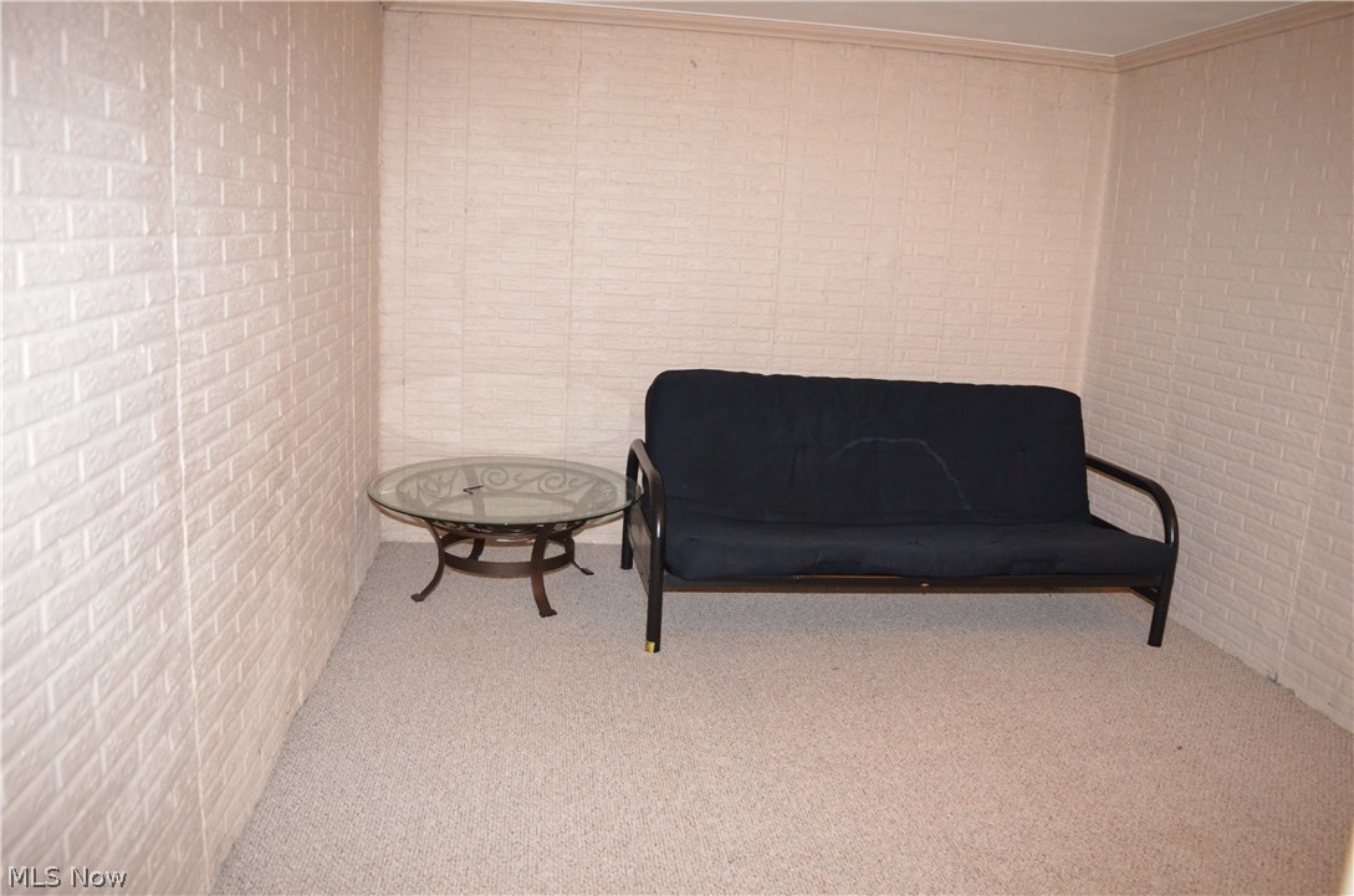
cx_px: 677
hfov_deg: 67.5
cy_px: 448
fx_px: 1013
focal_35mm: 27
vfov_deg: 47.7
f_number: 4
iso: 3200
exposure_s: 1/60
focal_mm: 18
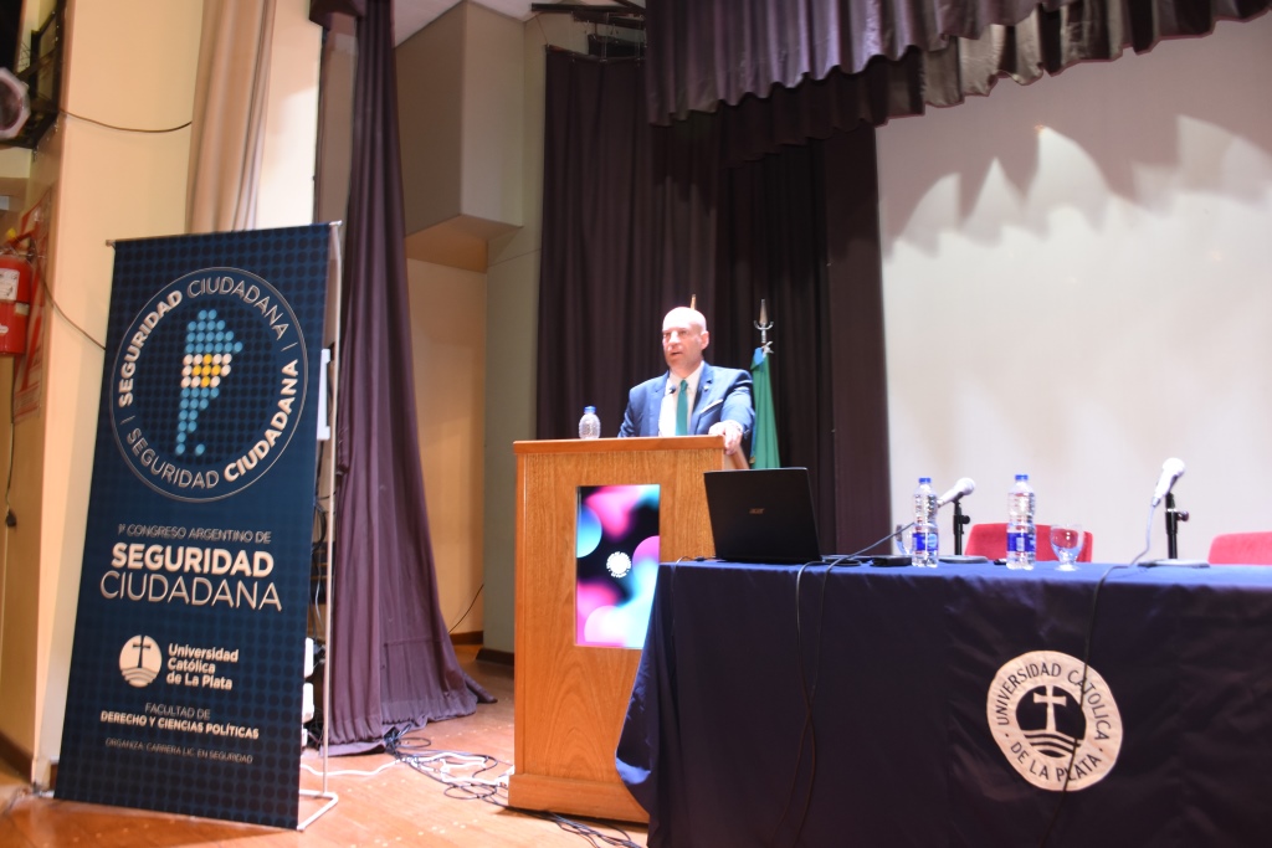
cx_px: 636
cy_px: 424
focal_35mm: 27
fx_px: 954
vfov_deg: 47.9
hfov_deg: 67.4
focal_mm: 18
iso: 800
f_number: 5
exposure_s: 1/6
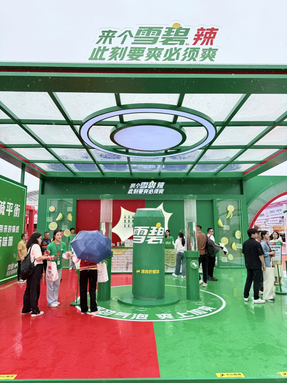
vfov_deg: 71.6
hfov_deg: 56.8
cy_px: 192
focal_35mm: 24
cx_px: 144
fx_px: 265
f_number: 1.78
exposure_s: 1/1139
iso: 80
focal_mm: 6.76
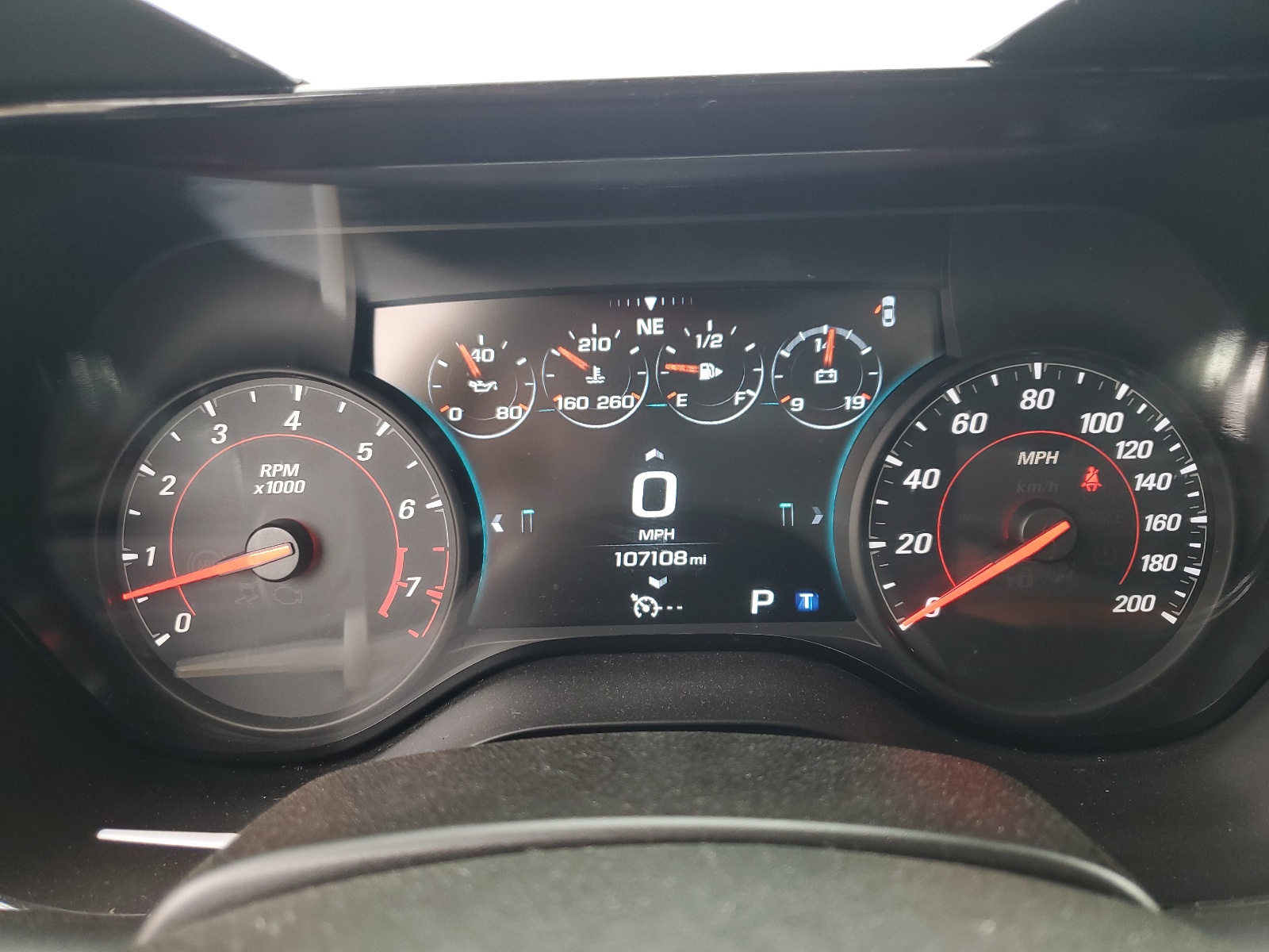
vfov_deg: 53.1
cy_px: 476
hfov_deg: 67.3
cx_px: 634
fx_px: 953
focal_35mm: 26
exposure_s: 1/60.2
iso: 62
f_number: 1.5
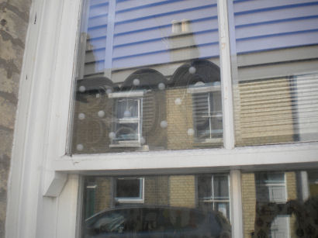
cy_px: 119
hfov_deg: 52.7
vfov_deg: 40.7
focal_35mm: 35
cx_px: 159
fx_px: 321
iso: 80
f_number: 4.6
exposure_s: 1/200
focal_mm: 6.3
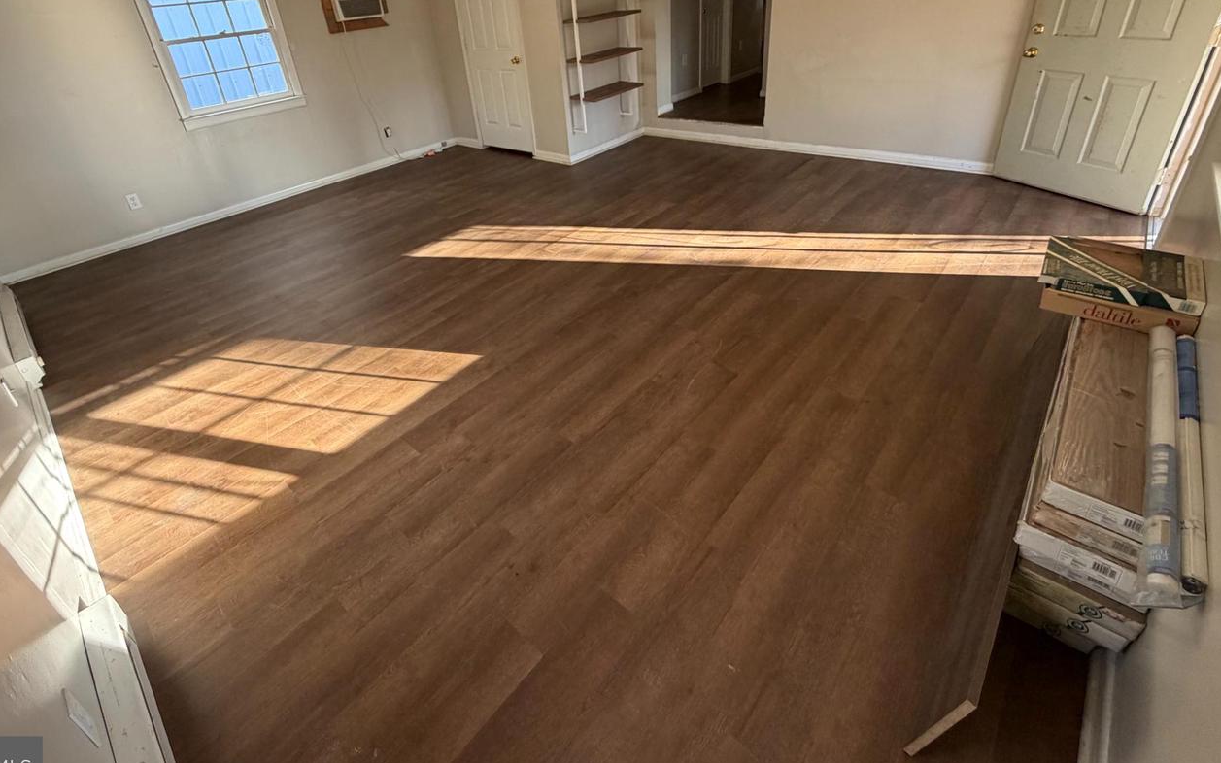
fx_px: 566
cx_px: 571
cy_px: 268
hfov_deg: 94.2
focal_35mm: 17
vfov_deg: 66.6
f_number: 2.2
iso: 200
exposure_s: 1/121
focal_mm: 2.22
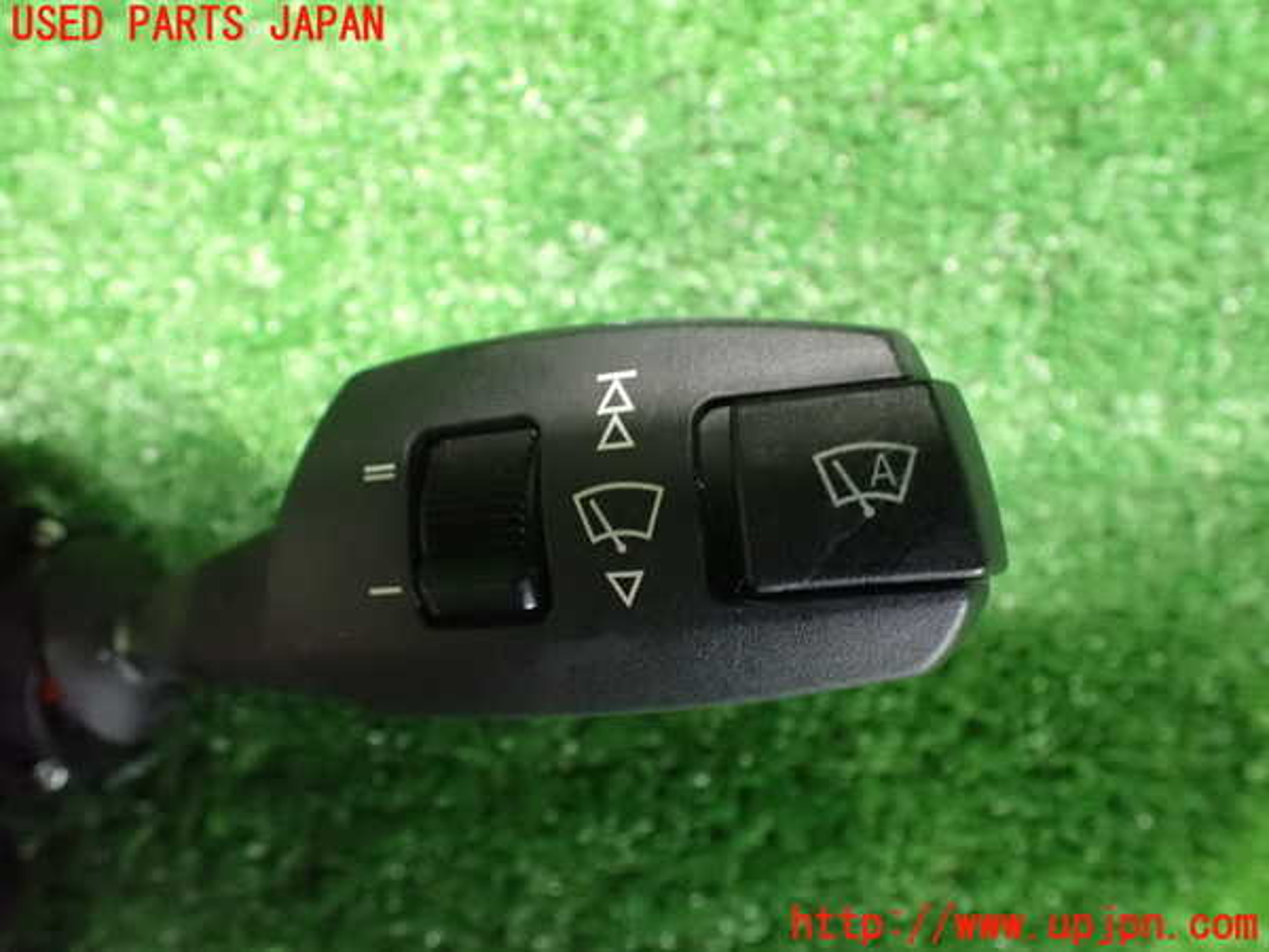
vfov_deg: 46.8
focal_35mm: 30
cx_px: 634
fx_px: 1100
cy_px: 476
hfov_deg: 60.0
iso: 1600
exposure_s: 1/25
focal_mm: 5.4
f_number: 2.3
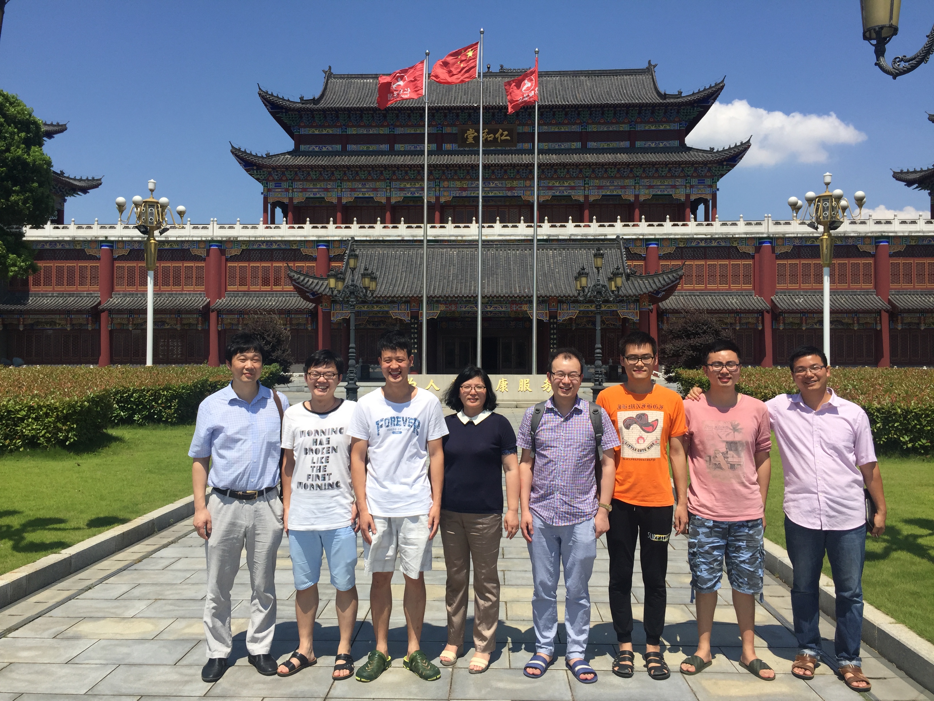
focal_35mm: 29
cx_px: 467
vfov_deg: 48.2
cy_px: 350
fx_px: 782
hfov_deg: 61.7
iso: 32
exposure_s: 1/2475
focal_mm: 4.15
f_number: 2.2
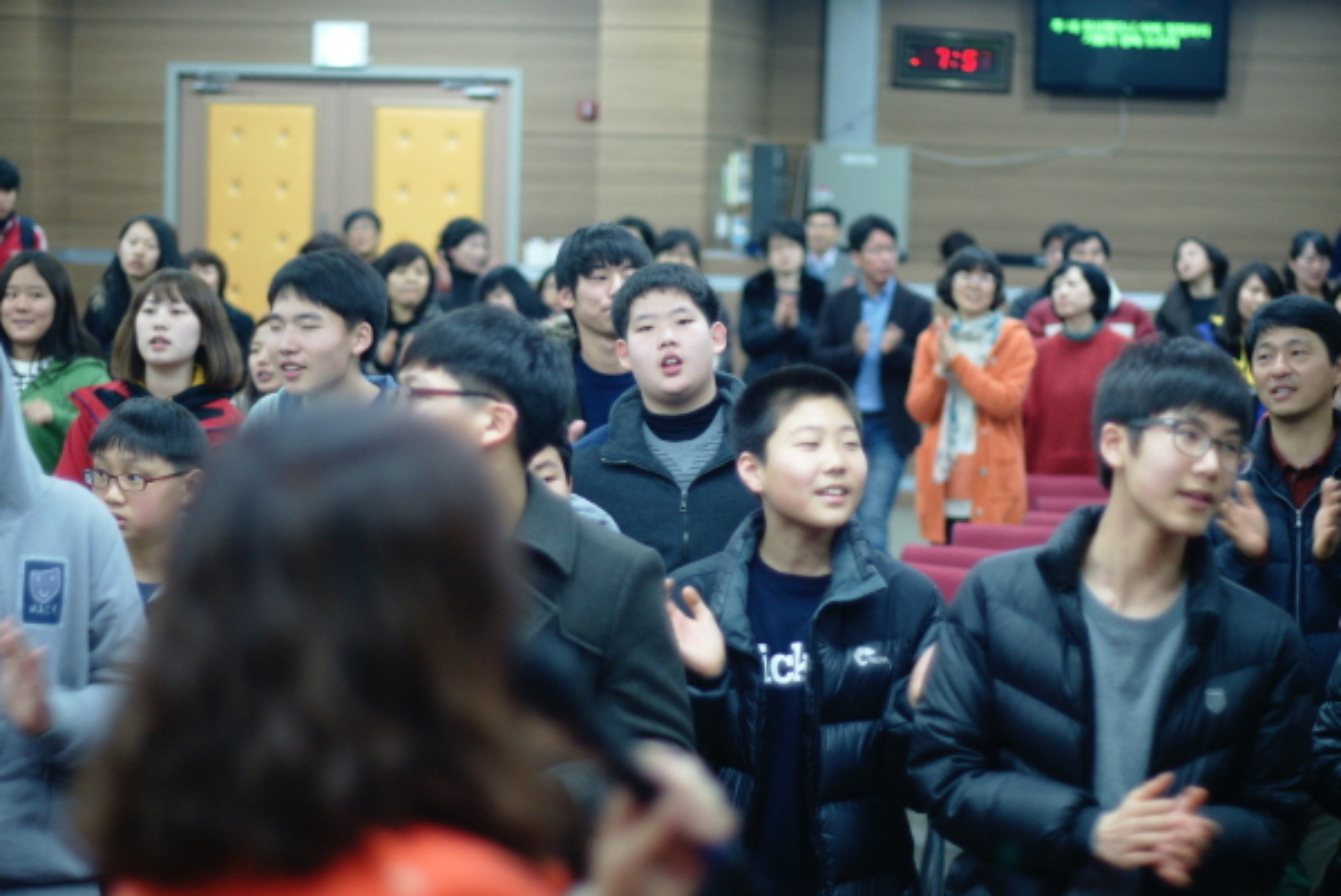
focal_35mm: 75
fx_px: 2796
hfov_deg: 27.0
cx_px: 670
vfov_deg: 18.2
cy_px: 448
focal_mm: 50
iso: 500
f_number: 1.4
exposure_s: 1/80
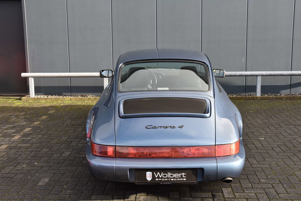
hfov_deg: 44.9
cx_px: 150
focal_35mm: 44
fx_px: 364
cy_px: 100
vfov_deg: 30.9
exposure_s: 1/500
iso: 800
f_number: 8
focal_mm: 29
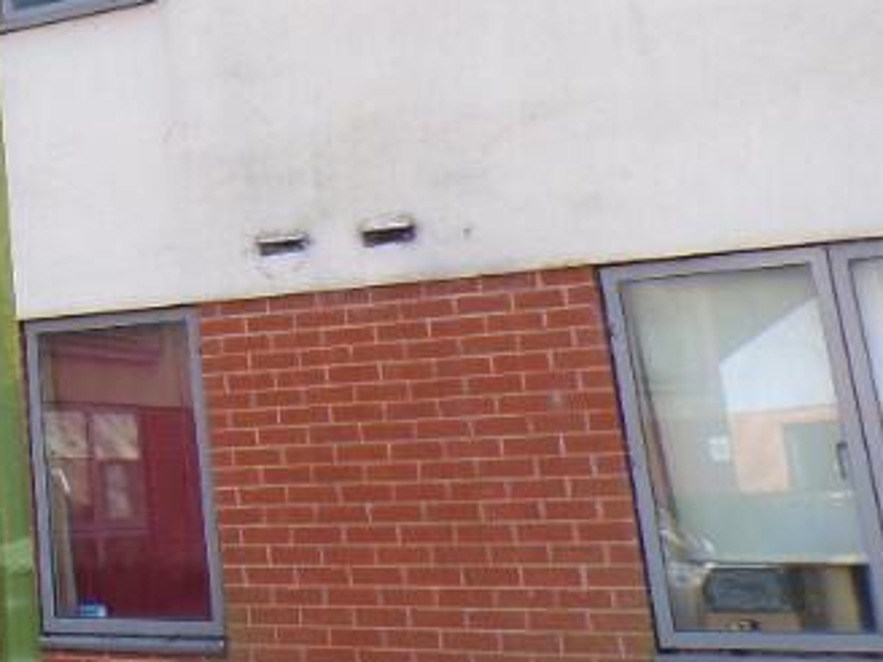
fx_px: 1913
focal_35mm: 75
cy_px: -180
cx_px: -229
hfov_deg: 23.3
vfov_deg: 18.4
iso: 100
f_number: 4.4
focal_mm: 4.3
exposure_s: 1/70
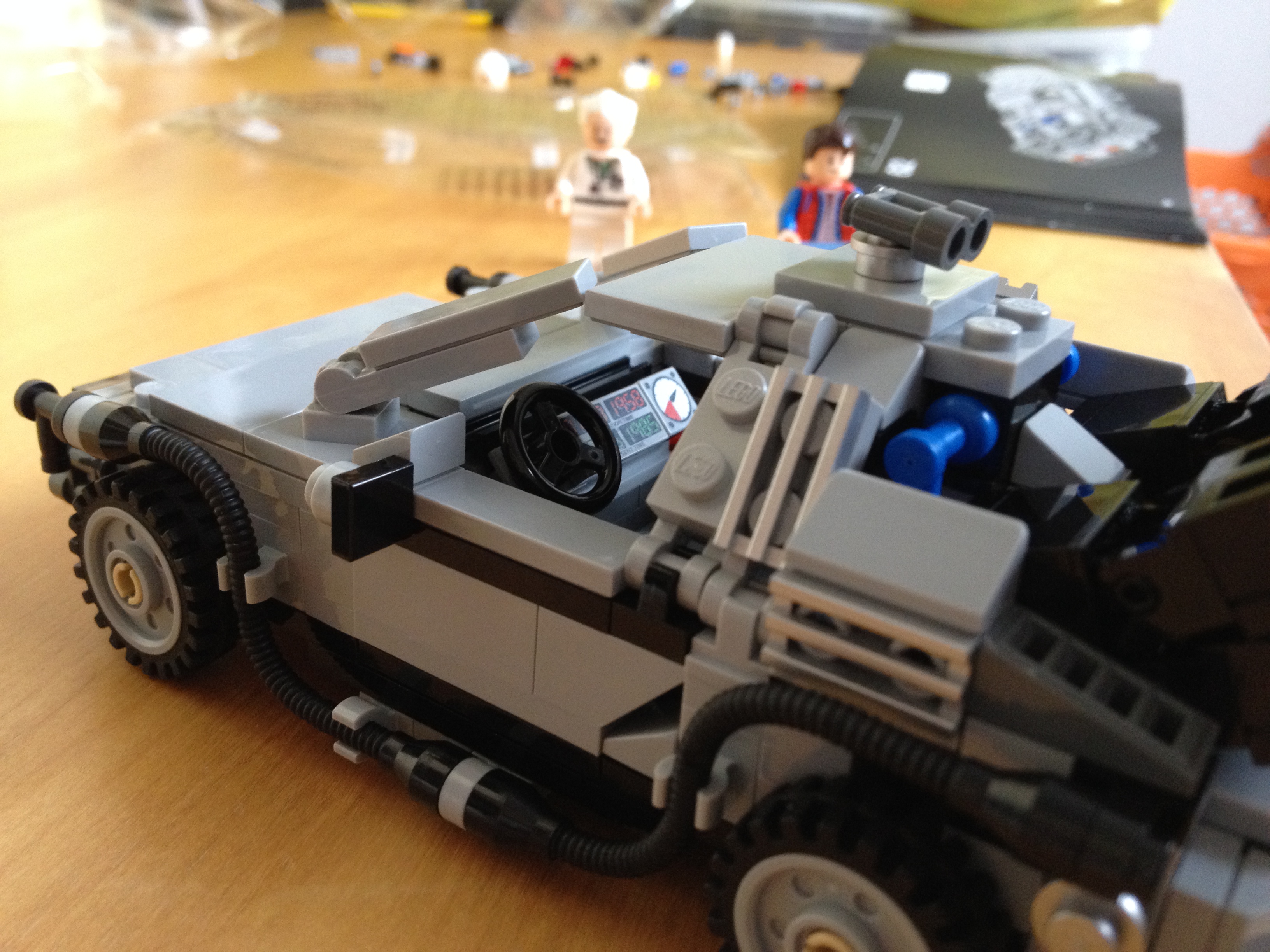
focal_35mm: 35
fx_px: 1284
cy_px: 476
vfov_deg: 40.7
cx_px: 635
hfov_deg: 52.6
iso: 250
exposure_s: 1/20
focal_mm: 4.28
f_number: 2.4
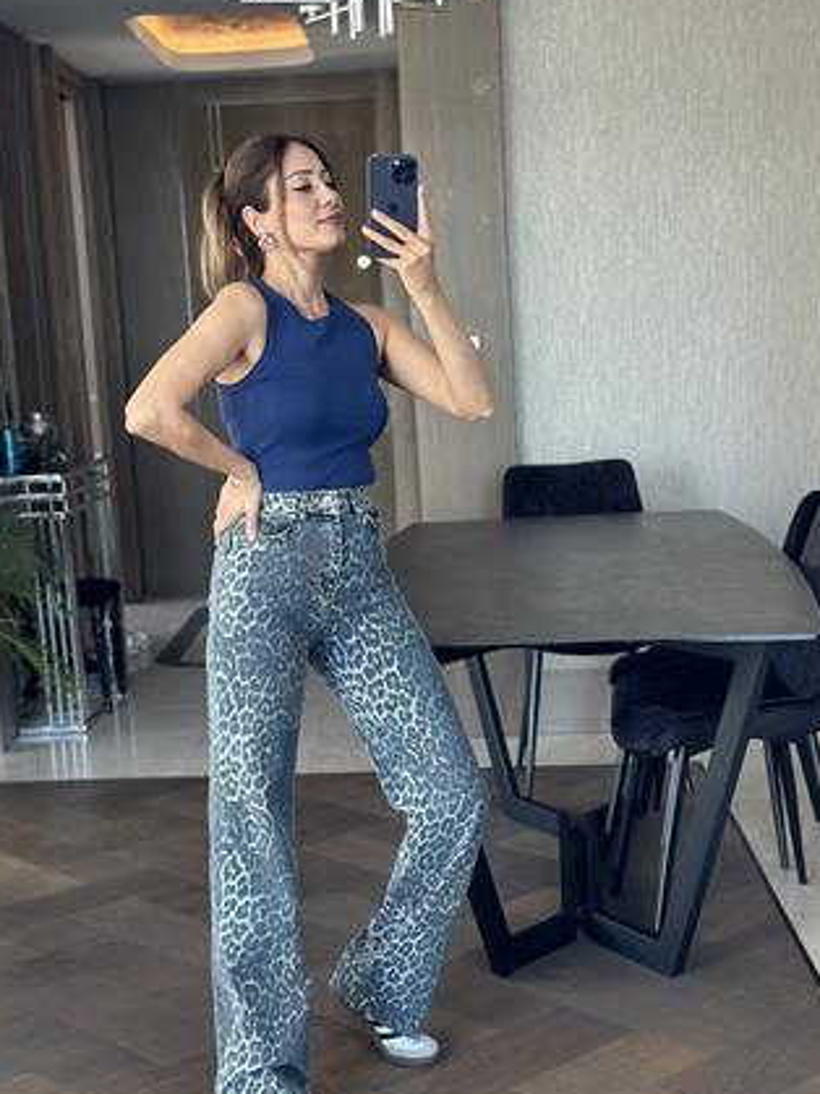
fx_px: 1833
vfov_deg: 33.2
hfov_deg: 25.2
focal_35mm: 58
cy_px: 624
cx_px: 342
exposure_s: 1/63
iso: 125
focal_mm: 6.86
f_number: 1.78
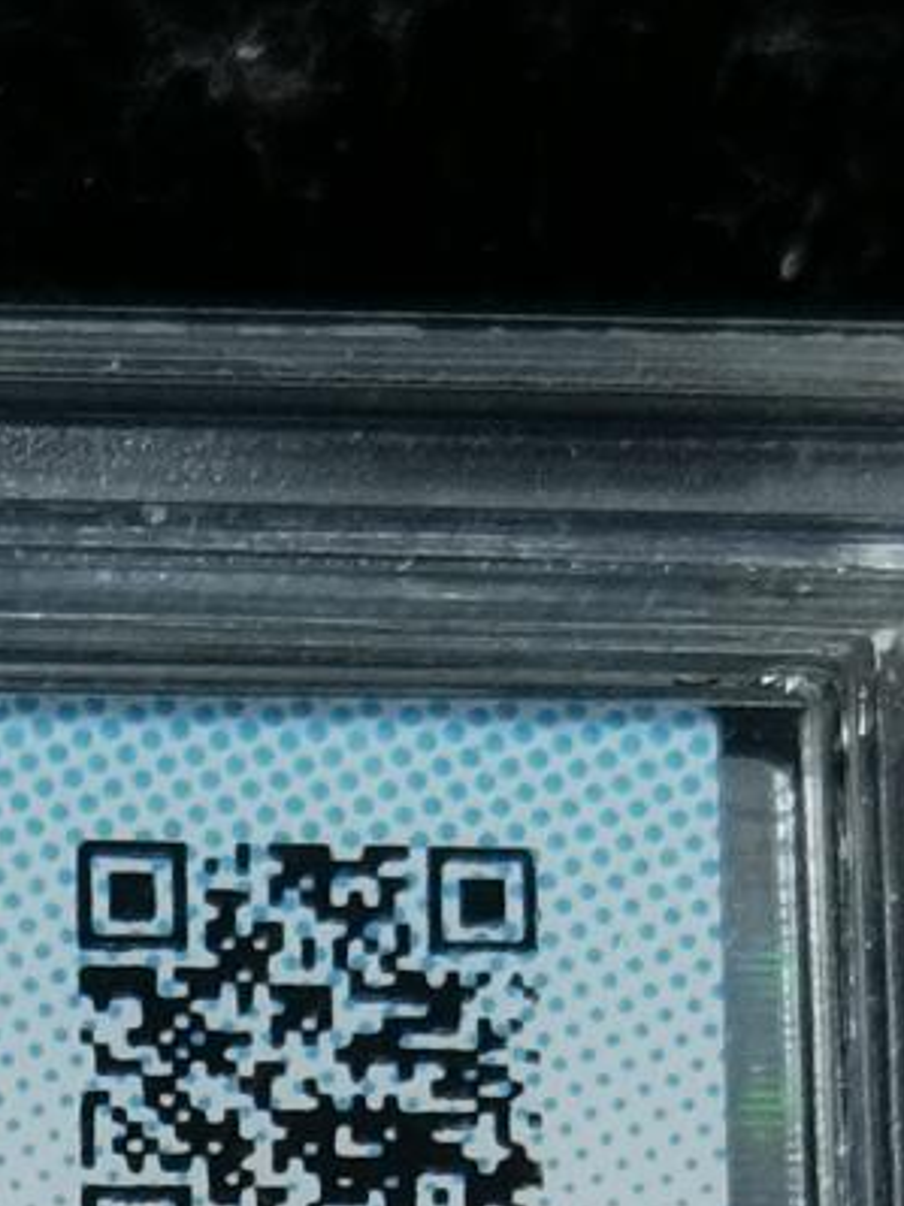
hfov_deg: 5.1
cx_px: -290
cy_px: 2367
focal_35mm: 289
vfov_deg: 6.7
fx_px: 10068
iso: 64
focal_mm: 6.67
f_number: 1.9
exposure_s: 1/100
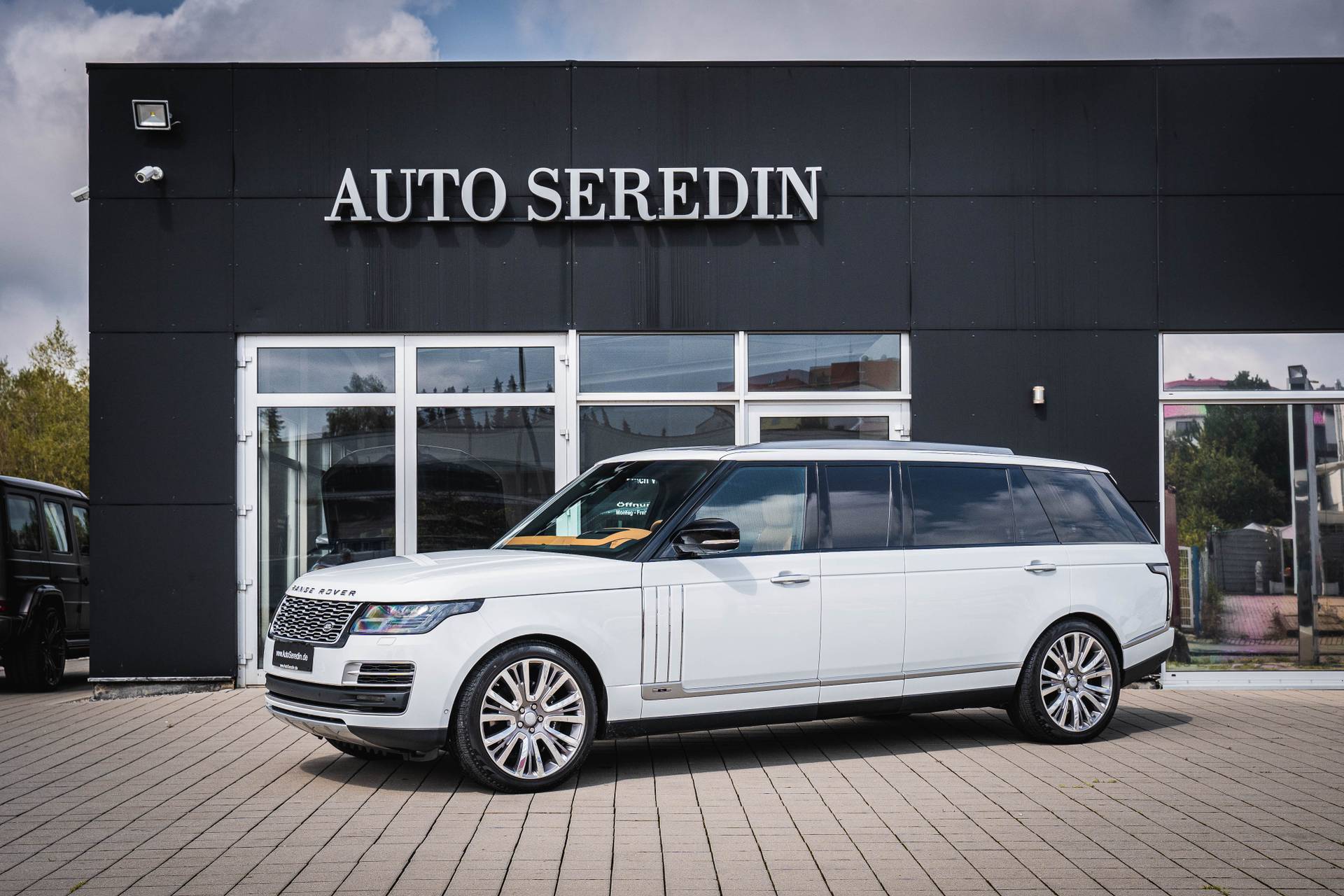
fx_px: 1568
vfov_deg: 31.9
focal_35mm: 42
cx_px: 672
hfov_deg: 46.4
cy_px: 448
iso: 500
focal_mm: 42
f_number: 5
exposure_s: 1/1000
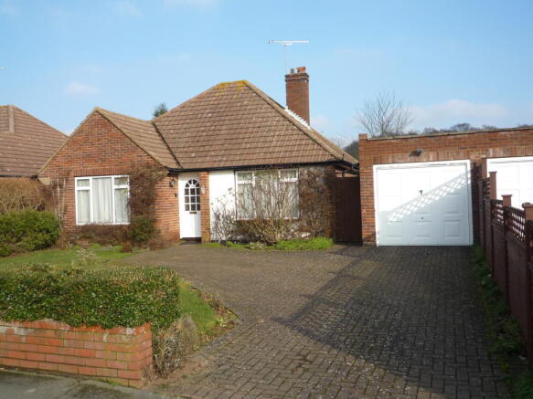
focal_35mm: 31
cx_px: 266
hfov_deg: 58.4
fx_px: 477
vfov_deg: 45.4
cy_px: 200
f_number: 3.5
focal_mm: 4.4
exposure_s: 1/640
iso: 100
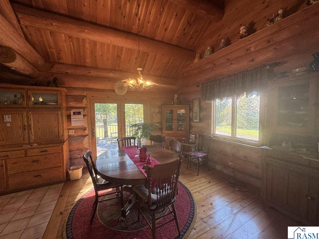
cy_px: 120
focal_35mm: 14
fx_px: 129
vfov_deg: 85.7
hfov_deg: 102.1
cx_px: 160
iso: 125
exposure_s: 1/120
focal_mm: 2.22
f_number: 2.2
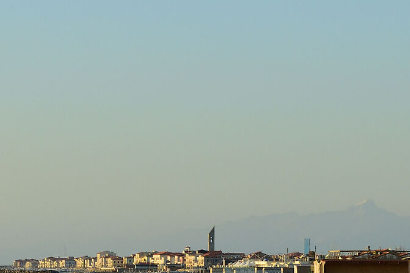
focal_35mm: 203
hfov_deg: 10.1
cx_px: -9
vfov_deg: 6.8
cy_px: 79
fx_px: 2311
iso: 200
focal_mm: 38
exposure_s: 1/250
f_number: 9
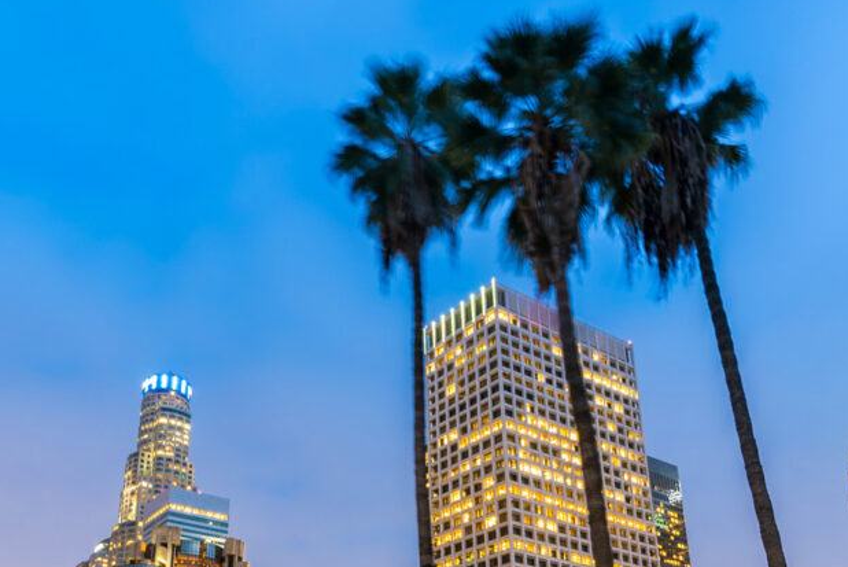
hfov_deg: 56.5
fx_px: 778
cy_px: 535
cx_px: 316
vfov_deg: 36.9
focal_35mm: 33
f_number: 10
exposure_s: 10
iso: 80
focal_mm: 17
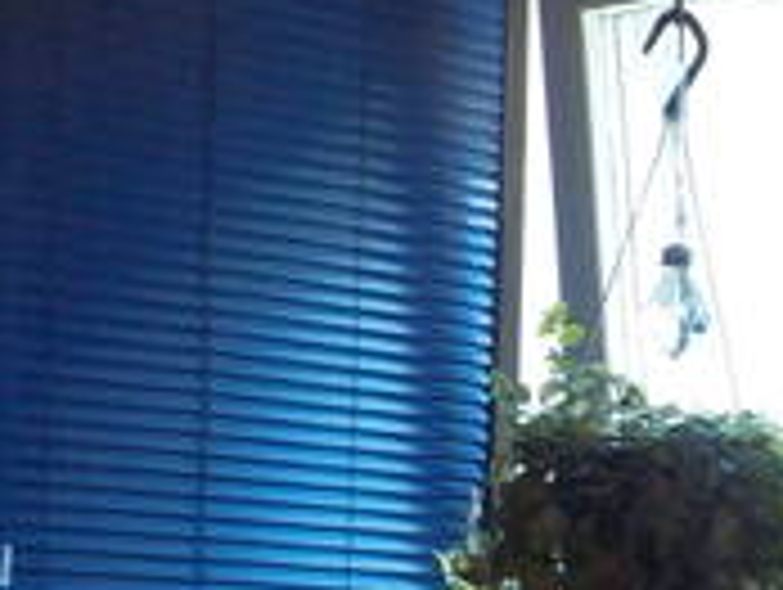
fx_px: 3081
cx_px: 1202
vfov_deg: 10.9
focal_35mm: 136
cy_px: 518
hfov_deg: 13.6
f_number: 3.3
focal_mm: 4.1
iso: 125
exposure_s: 1/30
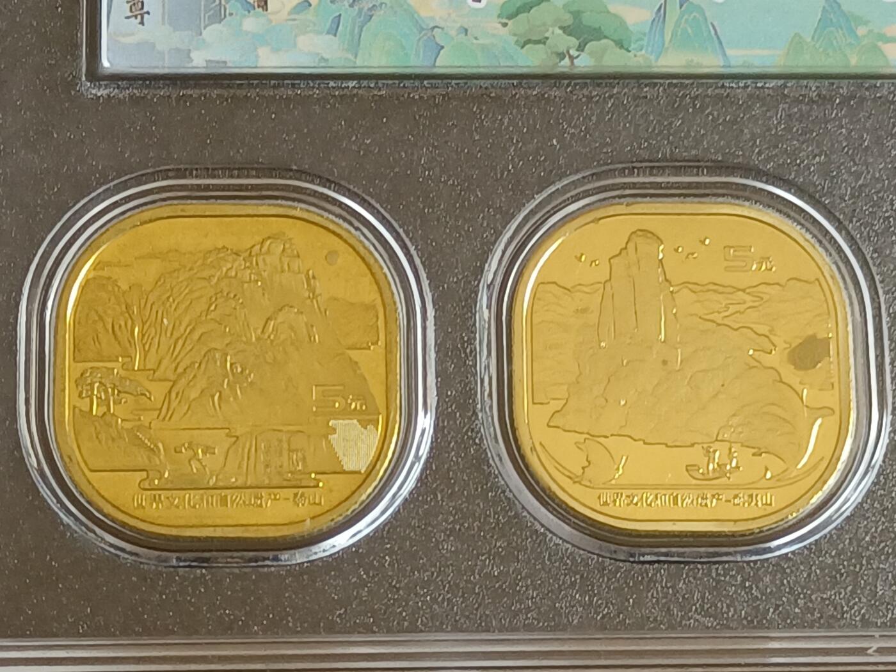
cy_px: 336
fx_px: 2537
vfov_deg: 15.1
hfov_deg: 20.0
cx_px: 448
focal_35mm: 98
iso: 370
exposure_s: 1/50
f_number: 1.8
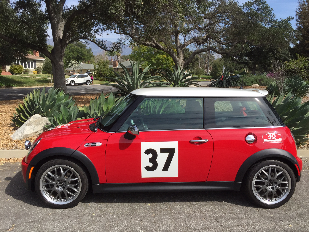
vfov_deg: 48.2
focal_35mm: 29
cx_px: 154
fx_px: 259
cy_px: 116
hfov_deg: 61.7
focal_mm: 4.15
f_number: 2.2
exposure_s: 1/1799
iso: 32
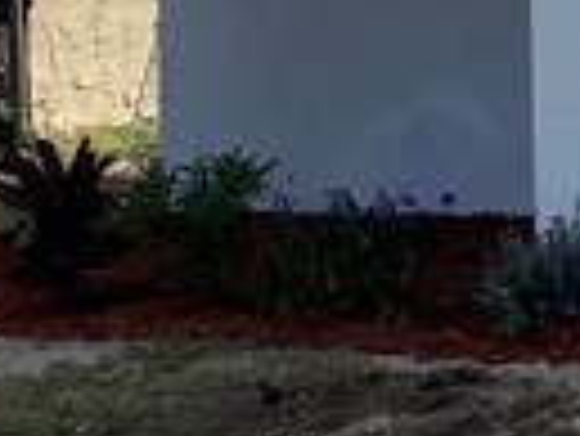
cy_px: -153
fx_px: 3455
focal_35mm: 206
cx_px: 1587
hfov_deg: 8.4
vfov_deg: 7.1
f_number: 1.8
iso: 32
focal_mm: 4.25
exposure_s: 1/4444
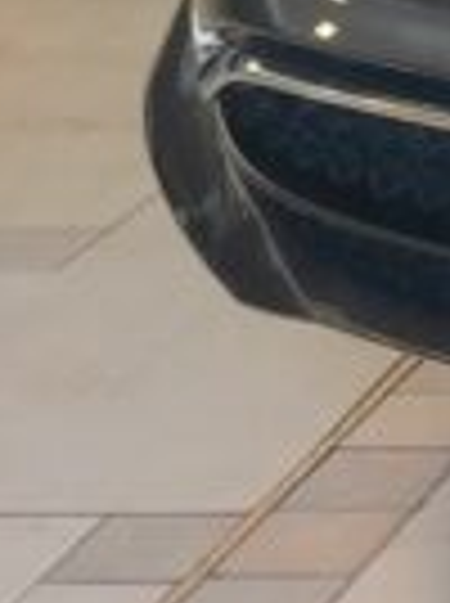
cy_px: -315
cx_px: 1683
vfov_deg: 10.4
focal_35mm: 184
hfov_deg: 6.7
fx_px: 3199
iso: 447
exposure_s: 1/50
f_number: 1.75
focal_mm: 5.25
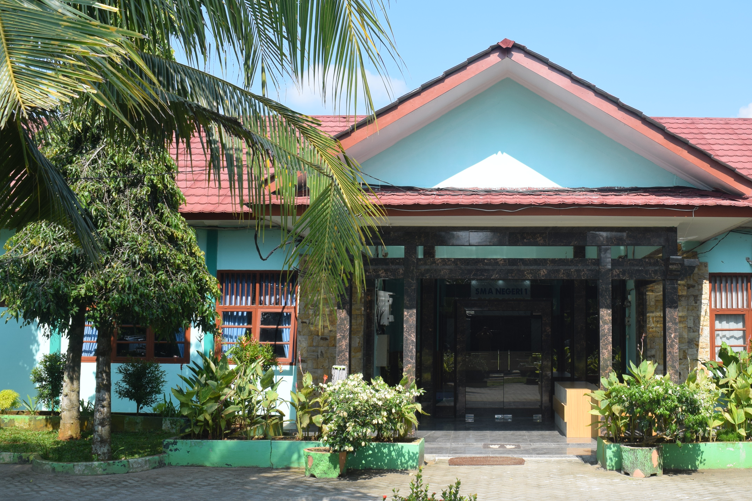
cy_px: 271
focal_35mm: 71
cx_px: 489
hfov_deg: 28.3
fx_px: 1483
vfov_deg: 19.2
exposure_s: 1/400
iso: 200
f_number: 10
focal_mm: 34
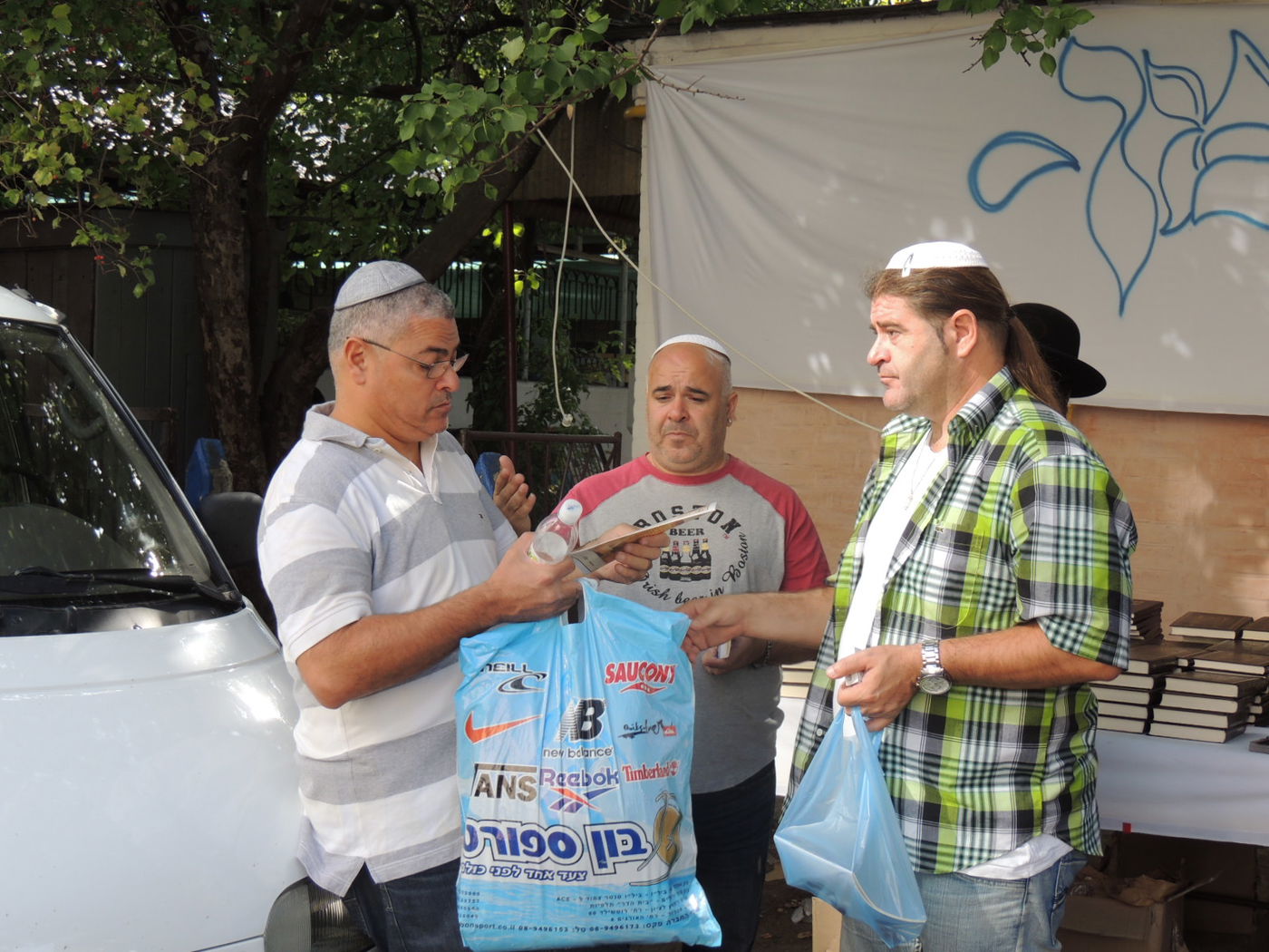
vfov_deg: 30.9
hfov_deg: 40.4
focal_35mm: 47
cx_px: 634
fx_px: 1723
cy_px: 476
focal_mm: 8.3
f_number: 3.5
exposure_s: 1/200
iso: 100
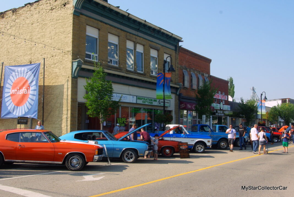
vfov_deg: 34.3
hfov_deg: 49.5
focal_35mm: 39
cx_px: 147
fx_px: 319
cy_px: 98
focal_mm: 26
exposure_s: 1/180
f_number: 8
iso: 100
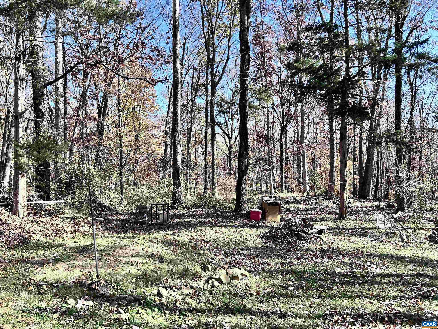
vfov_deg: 53.1
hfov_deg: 67.3
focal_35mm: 26
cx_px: 219
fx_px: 329
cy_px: 164
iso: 50
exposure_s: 1/820
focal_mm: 5.7
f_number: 1.5
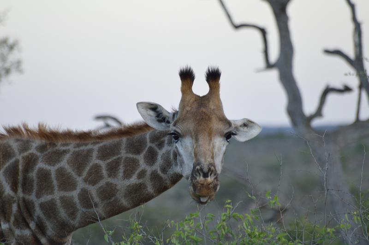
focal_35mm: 405
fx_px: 4148
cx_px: 184
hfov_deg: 5.1
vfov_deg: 3.4
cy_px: 122
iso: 720
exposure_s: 1/400
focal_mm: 270
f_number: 5.6
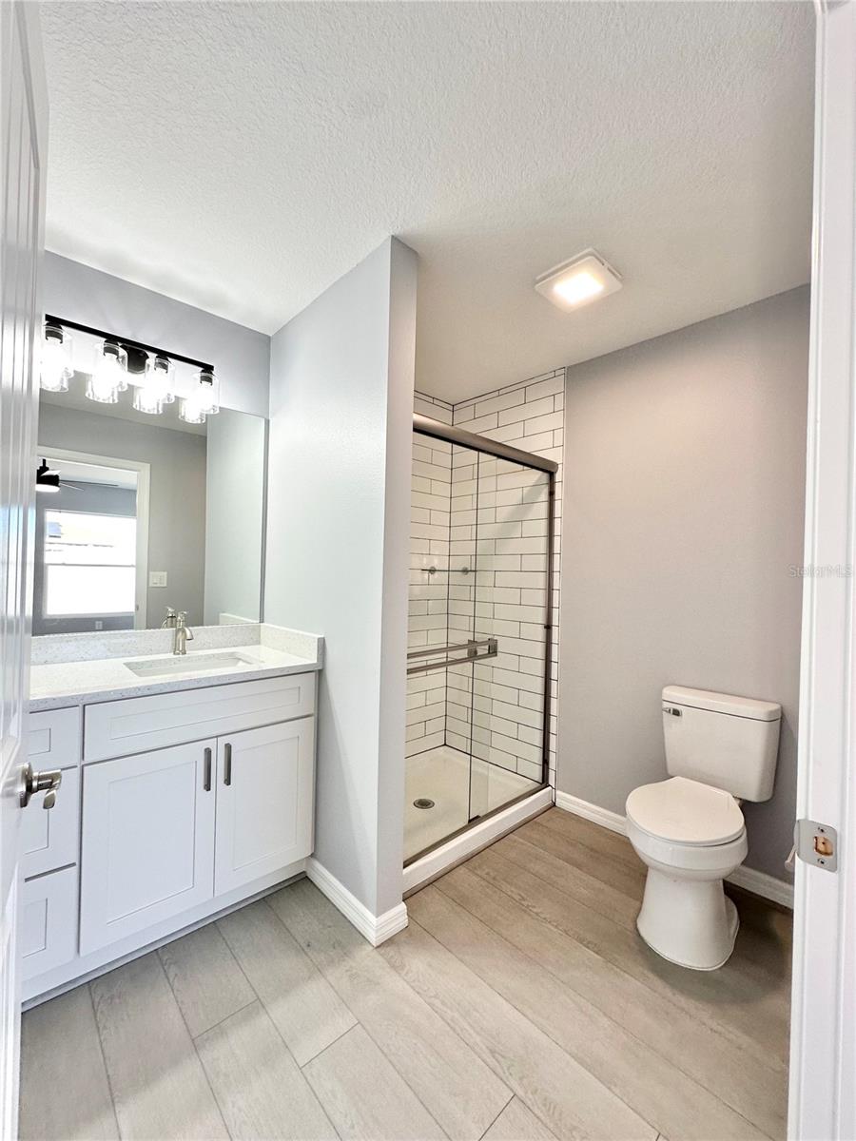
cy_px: 570
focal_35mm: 14
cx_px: 428
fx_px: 462
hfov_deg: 85.7
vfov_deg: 102.1
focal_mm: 2.22
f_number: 2.2
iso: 100
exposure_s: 1/120
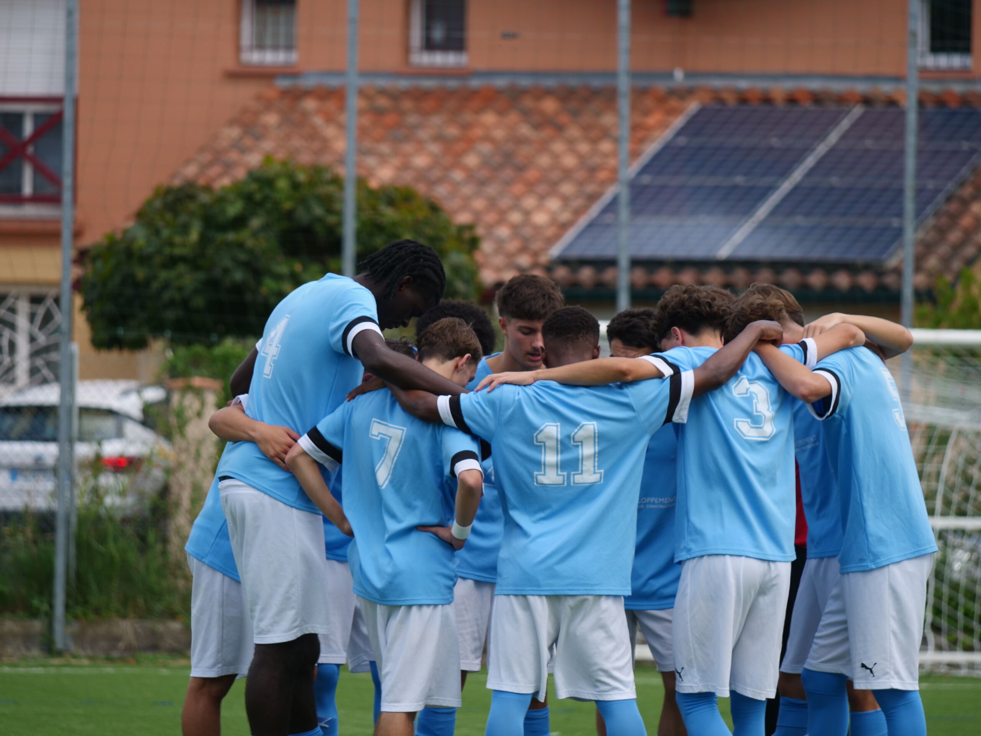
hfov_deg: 4.7
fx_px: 11903
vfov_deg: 3.5
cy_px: 368
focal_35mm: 420
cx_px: 490
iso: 200
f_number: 5
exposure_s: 1/800
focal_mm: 210
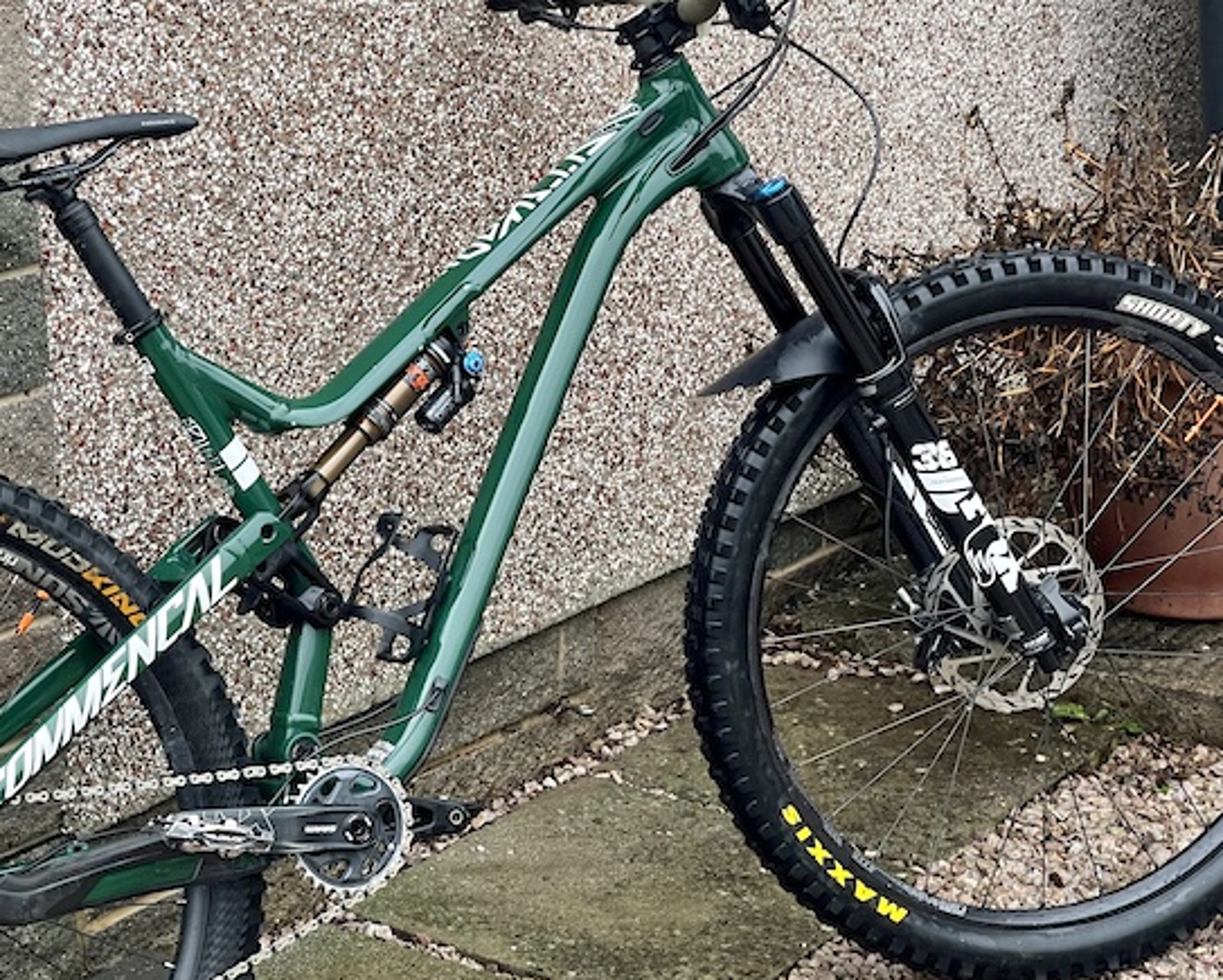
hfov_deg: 20.7
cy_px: 545
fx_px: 3332
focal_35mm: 92
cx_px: 376
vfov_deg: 16.7
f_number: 2.2
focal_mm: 7.5
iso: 125
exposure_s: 1/99
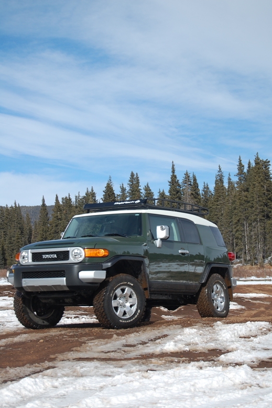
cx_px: 135
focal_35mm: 84
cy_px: 205
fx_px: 948
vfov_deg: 24.3
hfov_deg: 16.3
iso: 200
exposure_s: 1/200
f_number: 7.1
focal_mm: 55
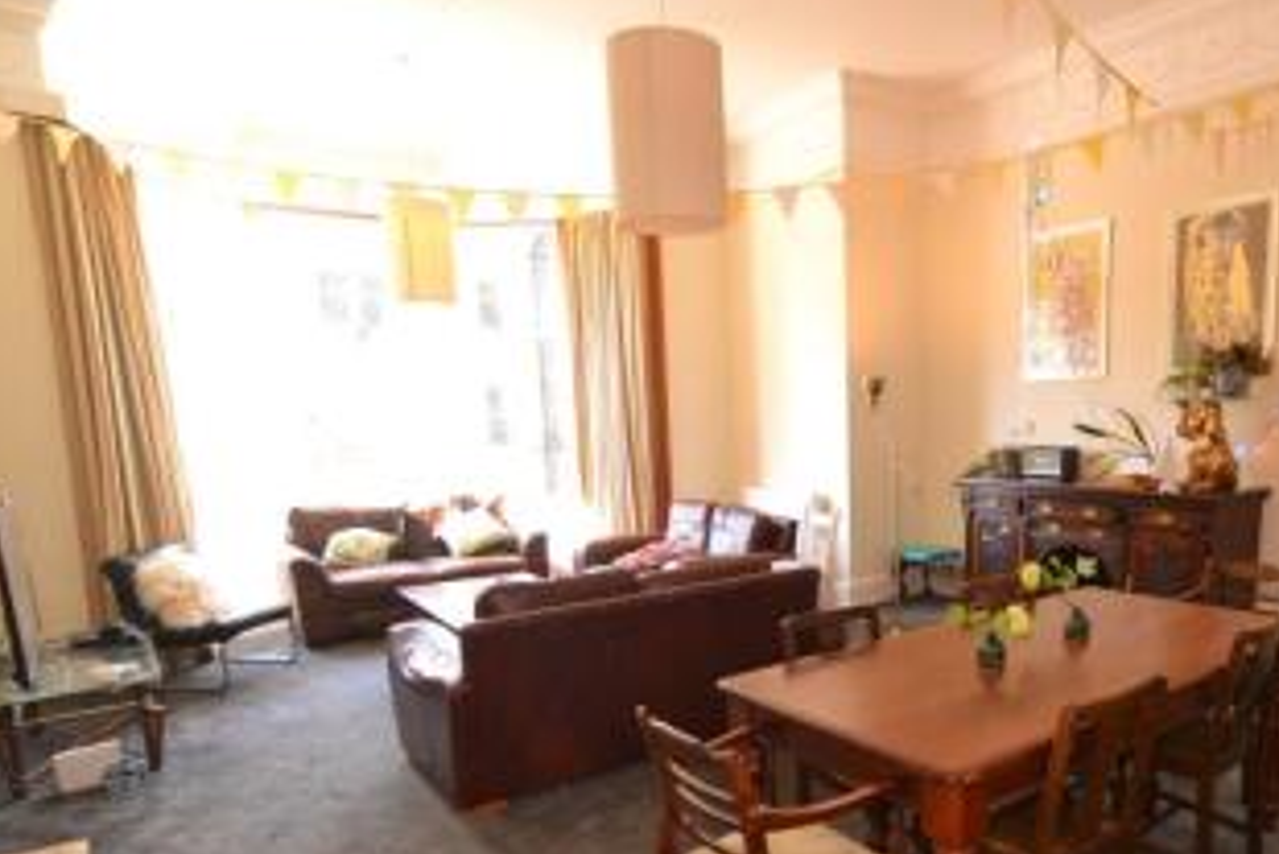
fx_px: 817
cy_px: 567
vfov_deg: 54.1
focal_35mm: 23
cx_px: 829
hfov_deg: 74.2
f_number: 3.5
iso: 720
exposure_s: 1/60
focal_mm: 10
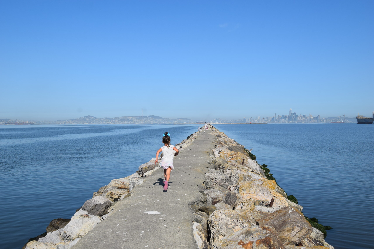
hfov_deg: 49.6
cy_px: 124
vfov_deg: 34.2
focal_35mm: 39
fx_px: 405
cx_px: 187
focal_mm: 26
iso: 200
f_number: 11
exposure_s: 1/500
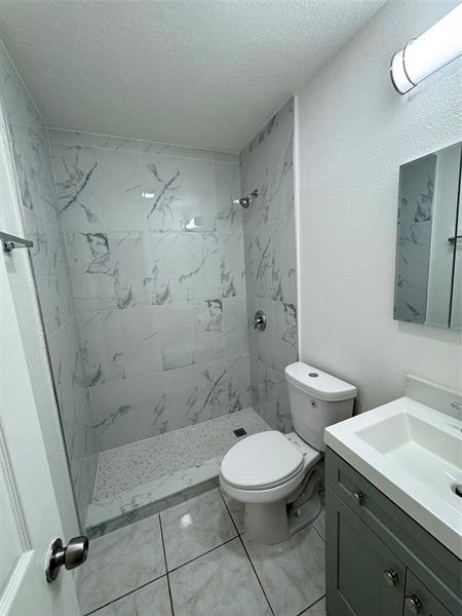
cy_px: 308
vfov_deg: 102.1
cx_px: 231
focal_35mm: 14
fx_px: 249
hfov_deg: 85.7
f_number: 2.2
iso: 100
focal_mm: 2.22
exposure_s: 1/120
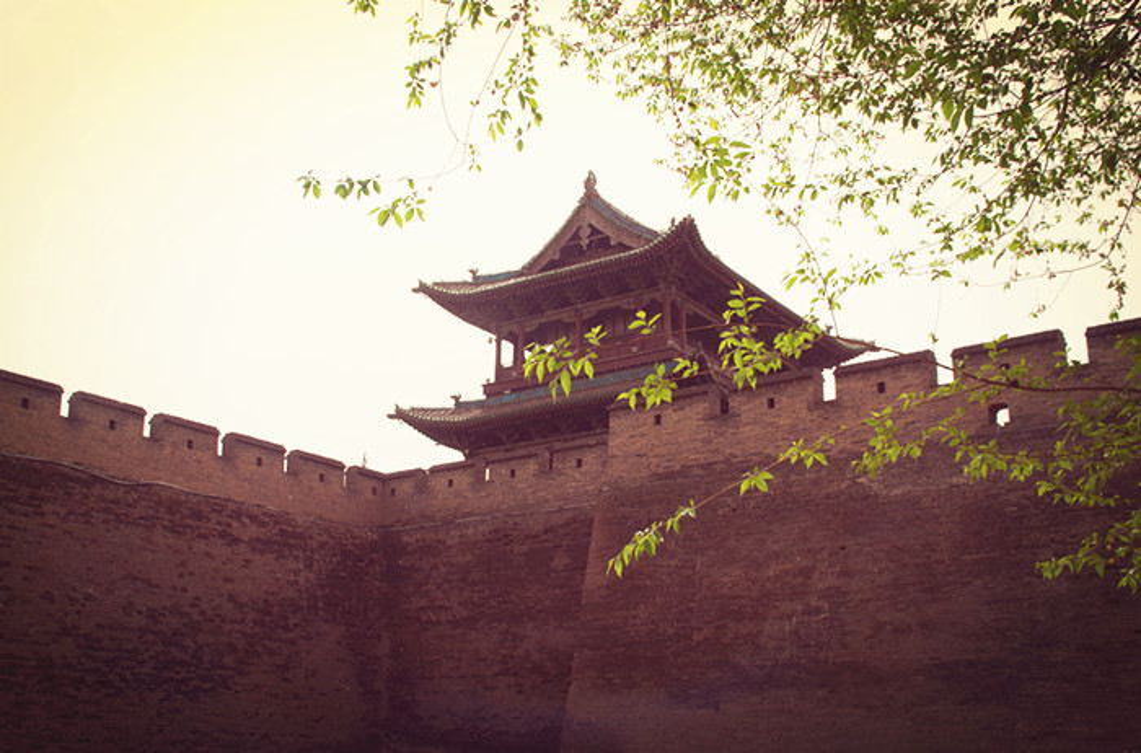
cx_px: 570
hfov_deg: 46.5
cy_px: 376
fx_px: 1327
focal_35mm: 42
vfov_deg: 31.7
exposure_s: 1/160
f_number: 14
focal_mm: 28
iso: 200
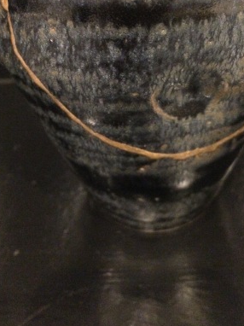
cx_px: 134
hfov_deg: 37.6
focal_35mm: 38
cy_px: 121
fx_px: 358
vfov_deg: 48.5
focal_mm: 4.15
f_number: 2.2
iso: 1250
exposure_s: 1/15
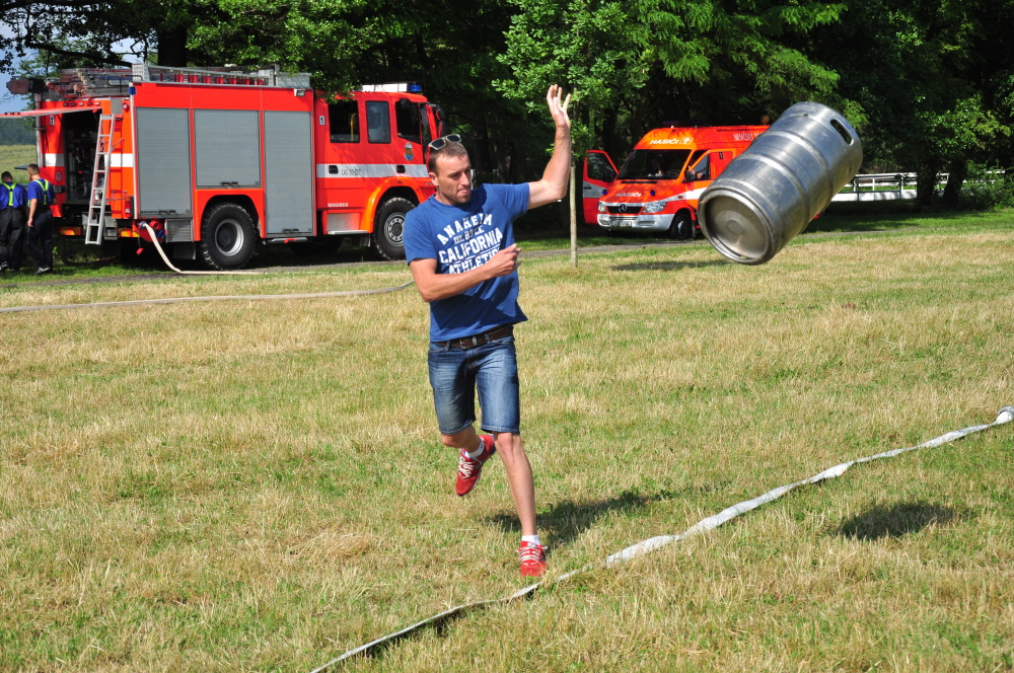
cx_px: 507
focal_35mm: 75
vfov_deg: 18.1
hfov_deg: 27.0
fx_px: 2110
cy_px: 336
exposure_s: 1/3200
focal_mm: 50
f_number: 5.6
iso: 320
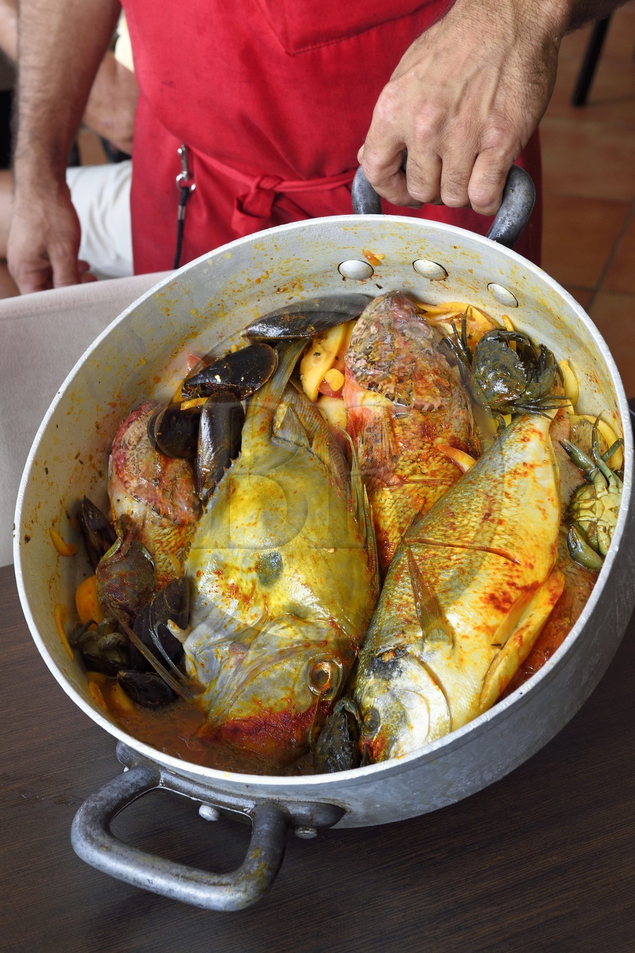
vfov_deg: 38.2
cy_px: 476
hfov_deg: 26.0
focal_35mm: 52
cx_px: 318
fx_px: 1376
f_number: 11
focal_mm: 52
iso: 800
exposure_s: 1/50
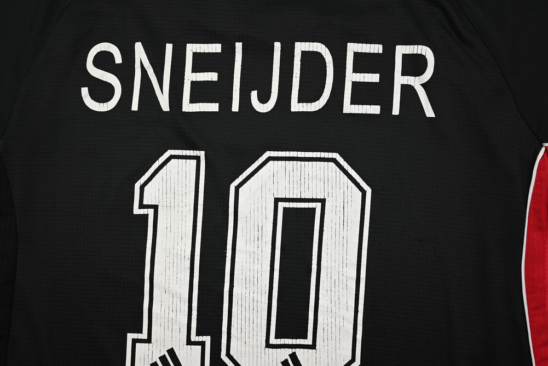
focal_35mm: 32
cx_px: 274
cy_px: 183
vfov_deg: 40.6
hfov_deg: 57.9
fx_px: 495
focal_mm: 32.5
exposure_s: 1/125
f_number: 4.8
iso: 200
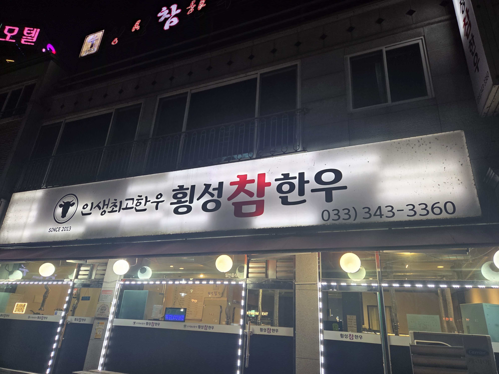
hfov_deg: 73.9
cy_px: 187
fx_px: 332
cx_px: 250
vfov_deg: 58.9
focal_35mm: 23
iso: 200
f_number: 1.8
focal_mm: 5.4
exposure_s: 1/120
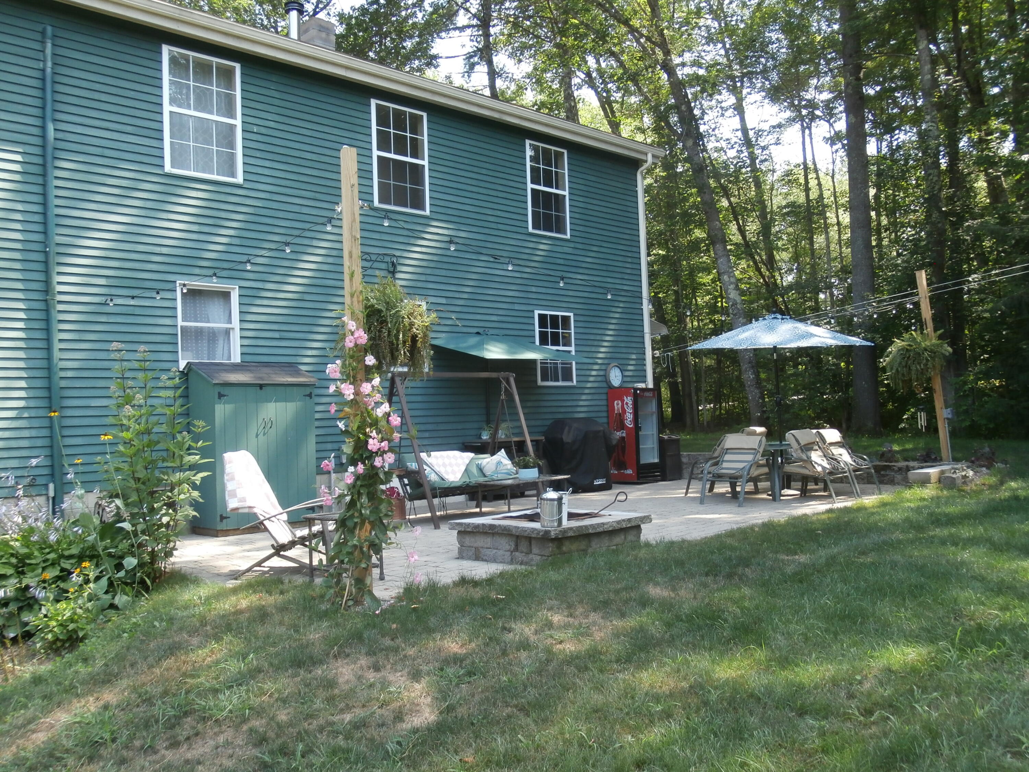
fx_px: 892
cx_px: 514
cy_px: 386
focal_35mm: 30
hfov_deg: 60.0
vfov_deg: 46.8
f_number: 3.5
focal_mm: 5.36
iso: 100
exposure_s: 1/125
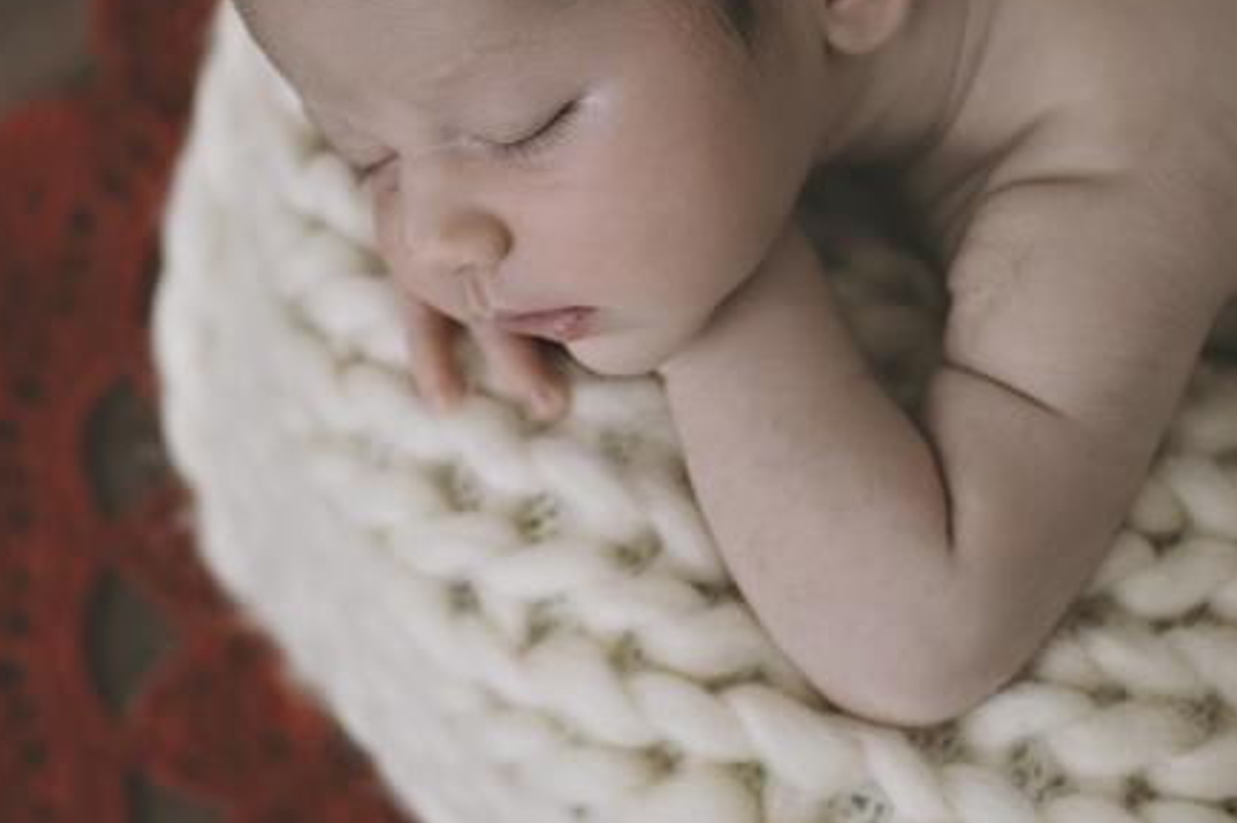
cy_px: 326
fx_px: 3330
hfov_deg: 21.0
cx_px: 691
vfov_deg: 14.1
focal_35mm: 97
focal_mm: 35
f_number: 2.5
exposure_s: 1/200
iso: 200
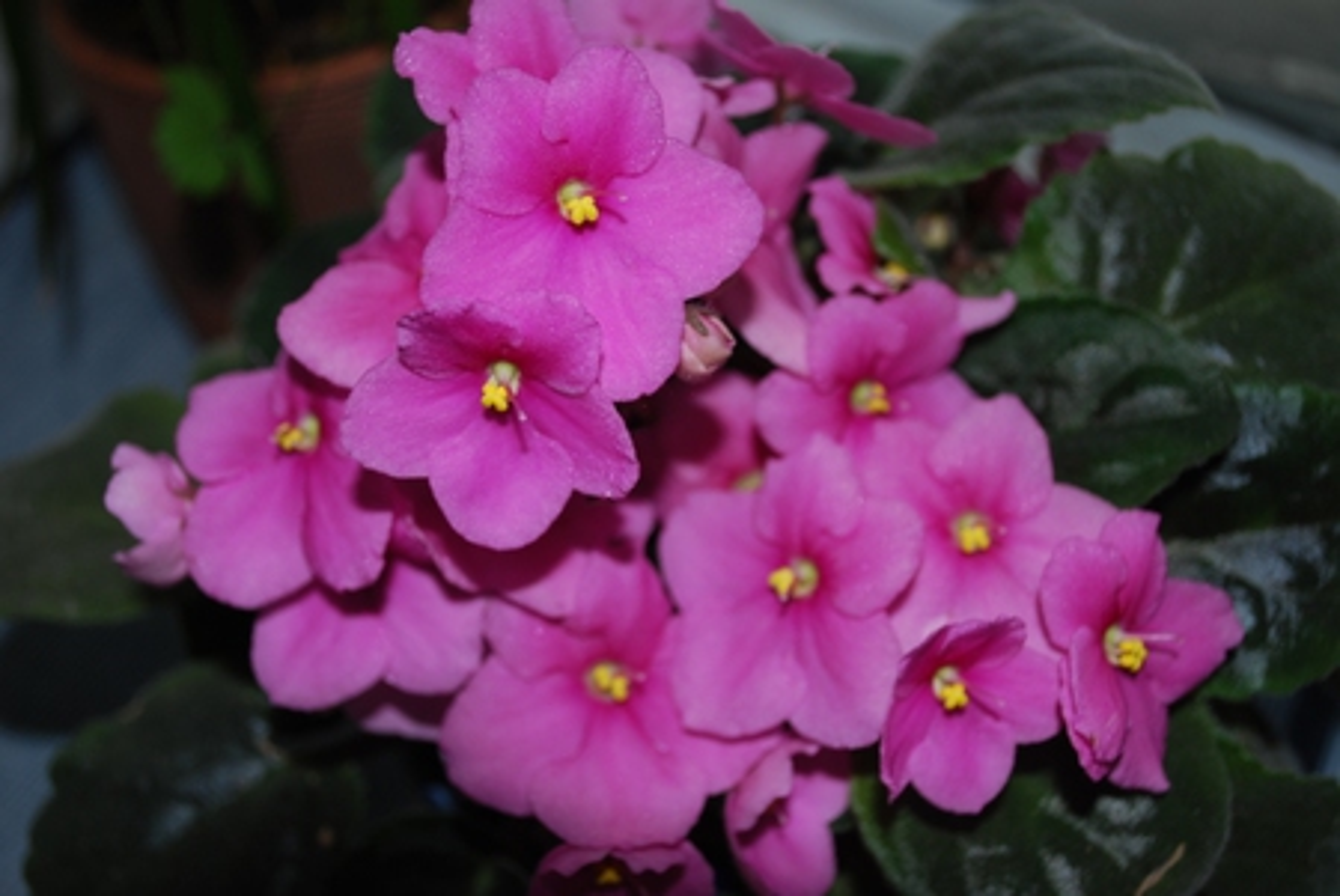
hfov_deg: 43.6
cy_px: 448
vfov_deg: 29.9
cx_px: 670
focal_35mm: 45
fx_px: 1677
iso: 100
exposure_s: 1/125
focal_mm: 30
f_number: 4.8
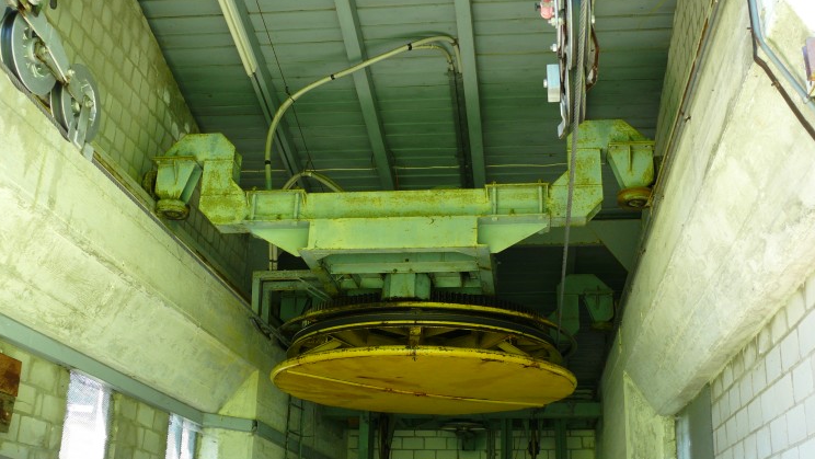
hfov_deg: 49.4
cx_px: 421
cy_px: 252
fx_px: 886
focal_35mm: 41
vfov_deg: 29.0
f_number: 2.8
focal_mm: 7.4
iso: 100
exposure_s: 1/50
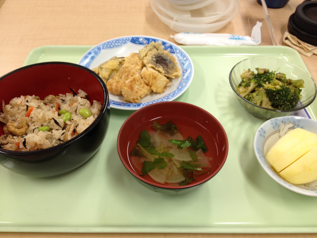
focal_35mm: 35
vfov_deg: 40.7
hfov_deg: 52.6
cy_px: 119
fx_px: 321
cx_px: 158
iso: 64
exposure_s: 1/30
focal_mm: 4.28
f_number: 2.4
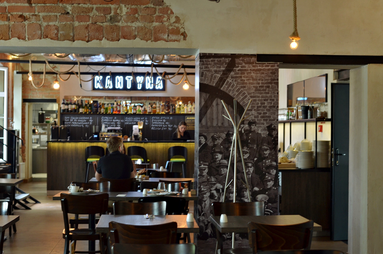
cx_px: 192
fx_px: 796
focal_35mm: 75
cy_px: 127
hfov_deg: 27.0
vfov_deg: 18.1
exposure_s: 1/40
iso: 320
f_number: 4
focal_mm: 50
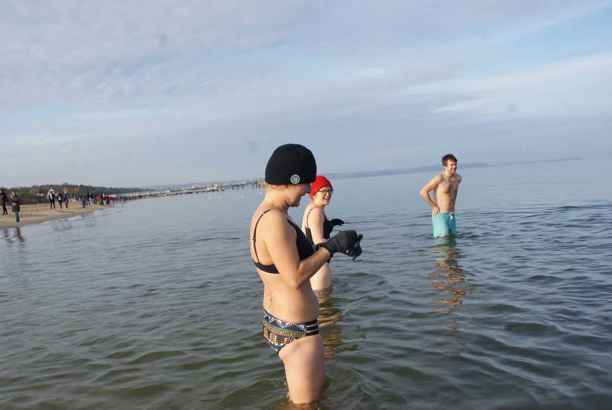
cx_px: 306
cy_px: 205
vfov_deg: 43.7
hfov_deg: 61.9
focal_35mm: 30
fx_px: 511
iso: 100
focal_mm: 20
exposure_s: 1/80
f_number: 11
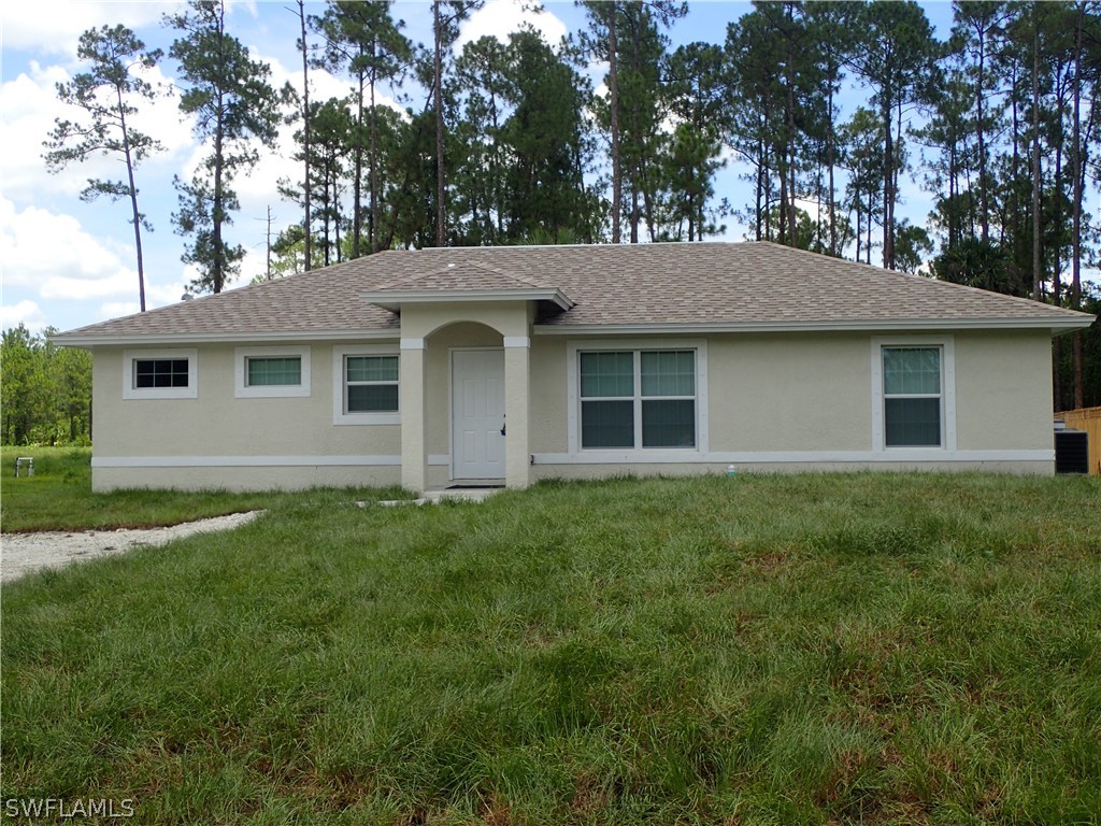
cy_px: 413
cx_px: 550
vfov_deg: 36.0
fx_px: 1272
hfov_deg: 46.8
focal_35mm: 40
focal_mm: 7.34
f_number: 4
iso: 100
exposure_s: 1/500
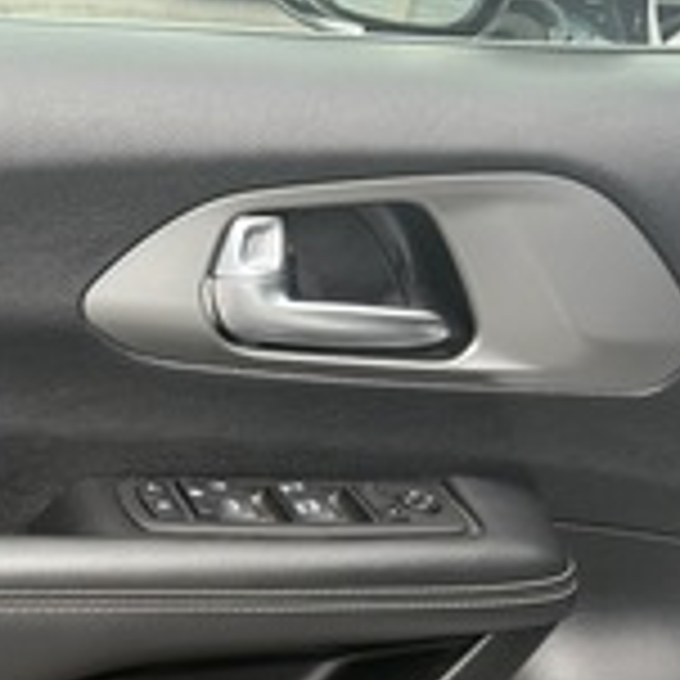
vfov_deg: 26.2
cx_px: 95
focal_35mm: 64
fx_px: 1422
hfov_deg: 26.2
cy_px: 583
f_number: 1.6
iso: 125
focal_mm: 5.96
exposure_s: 1/224
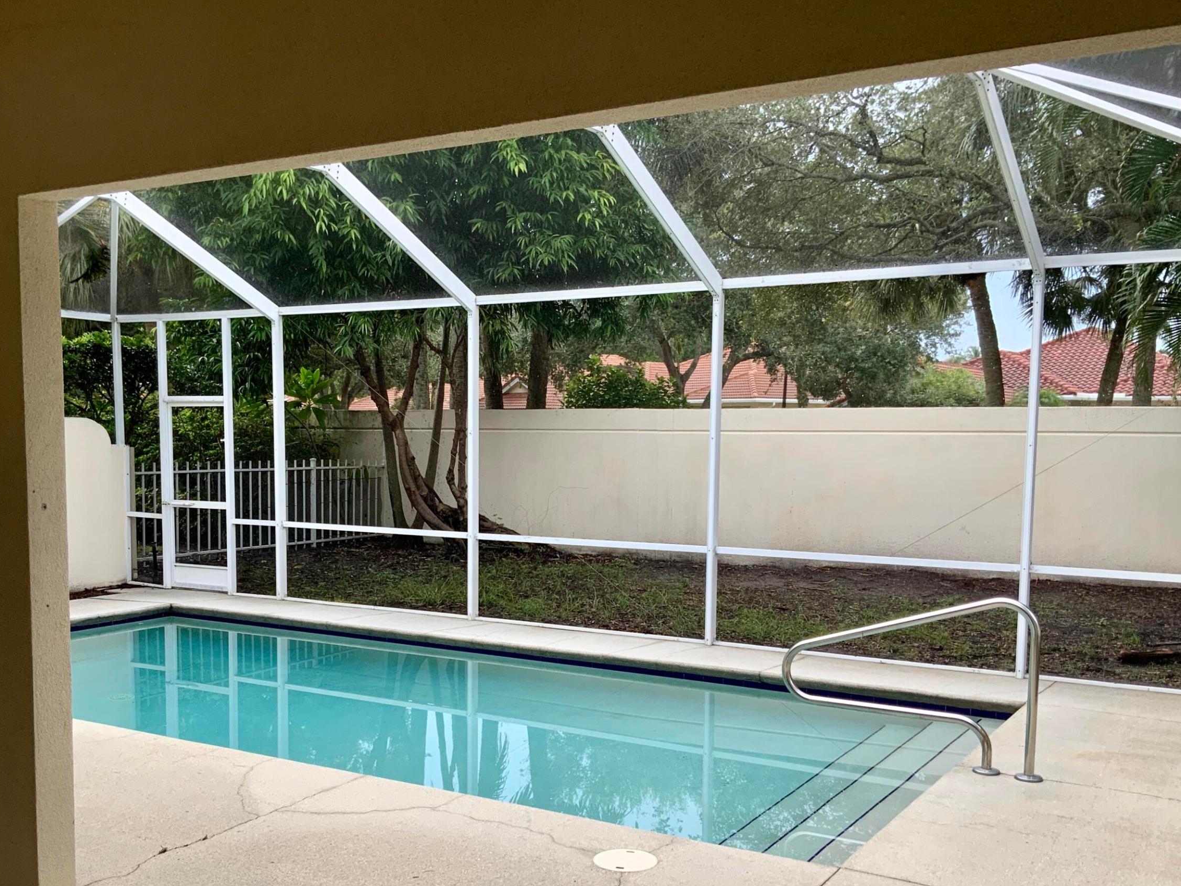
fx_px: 1262
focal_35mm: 37
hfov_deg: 50.0
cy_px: 557
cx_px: 528
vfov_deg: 38.4
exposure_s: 1/120
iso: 32
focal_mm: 3
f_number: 1.8
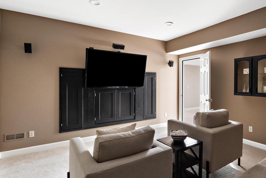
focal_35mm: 20
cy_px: 85
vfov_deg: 61.9
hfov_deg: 83.1
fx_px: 148
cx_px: 157
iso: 400
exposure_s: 1/4
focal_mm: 8
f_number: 8
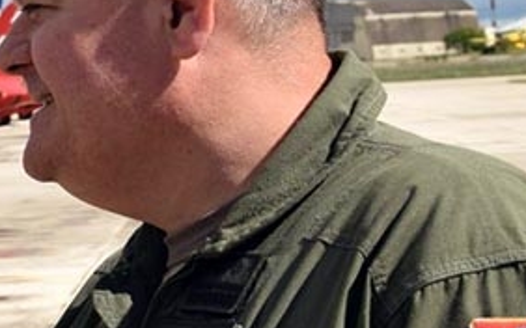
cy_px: 78
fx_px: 2608
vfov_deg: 7.2
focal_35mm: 182
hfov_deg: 11.0
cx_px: -330
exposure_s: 1/320
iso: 100
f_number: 9
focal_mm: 28
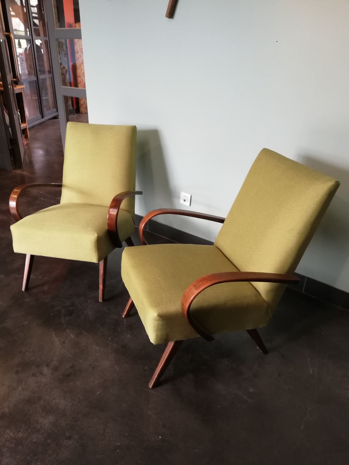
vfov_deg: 67.3
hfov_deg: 53.1
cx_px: 174
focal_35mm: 26
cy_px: 232
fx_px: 350
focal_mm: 3.81
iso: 320
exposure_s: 1/33.3
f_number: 2.2
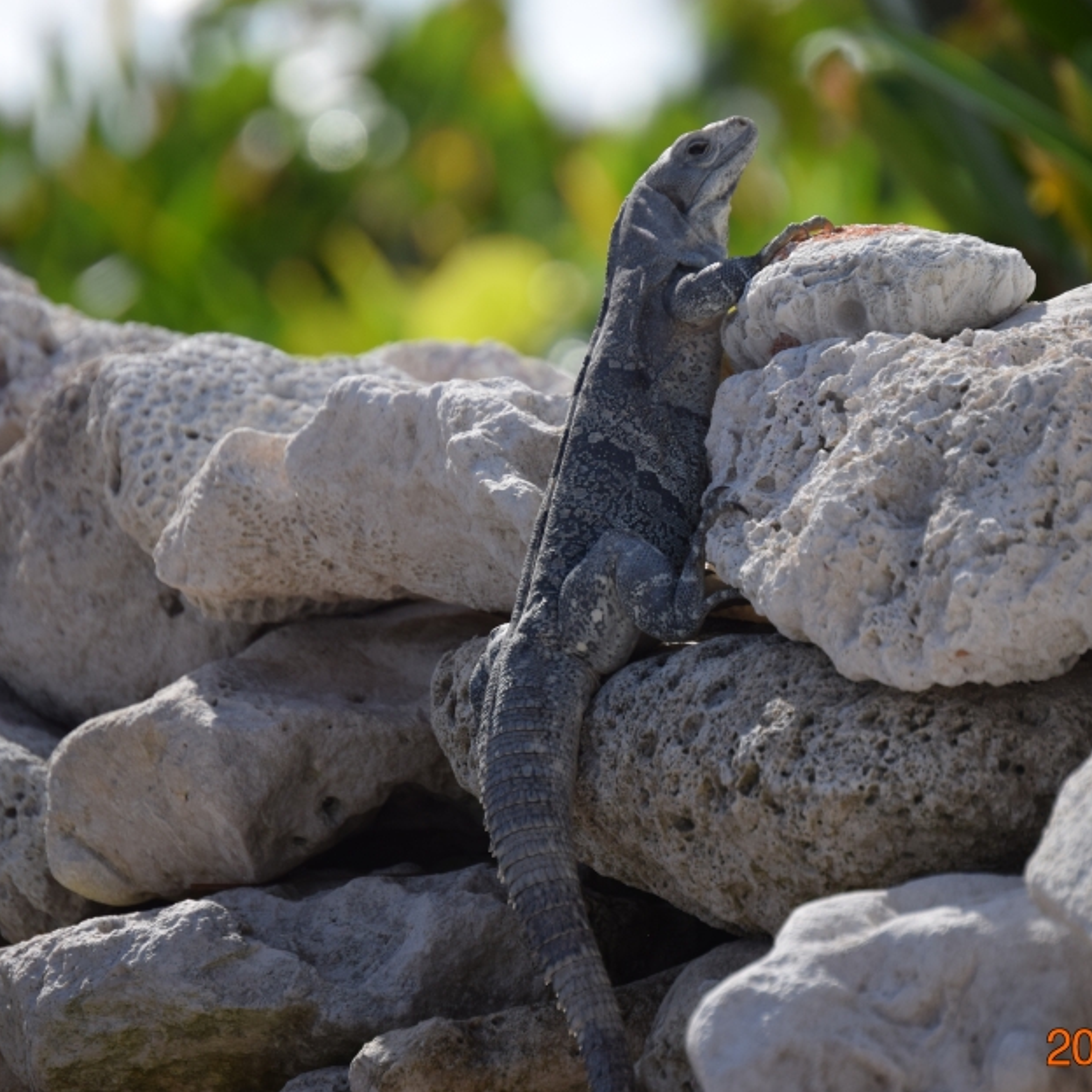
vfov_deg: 4.8
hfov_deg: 4.8
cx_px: 576
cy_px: 541
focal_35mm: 366
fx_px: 13052
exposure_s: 1/2000
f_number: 5.6
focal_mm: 175
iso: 320
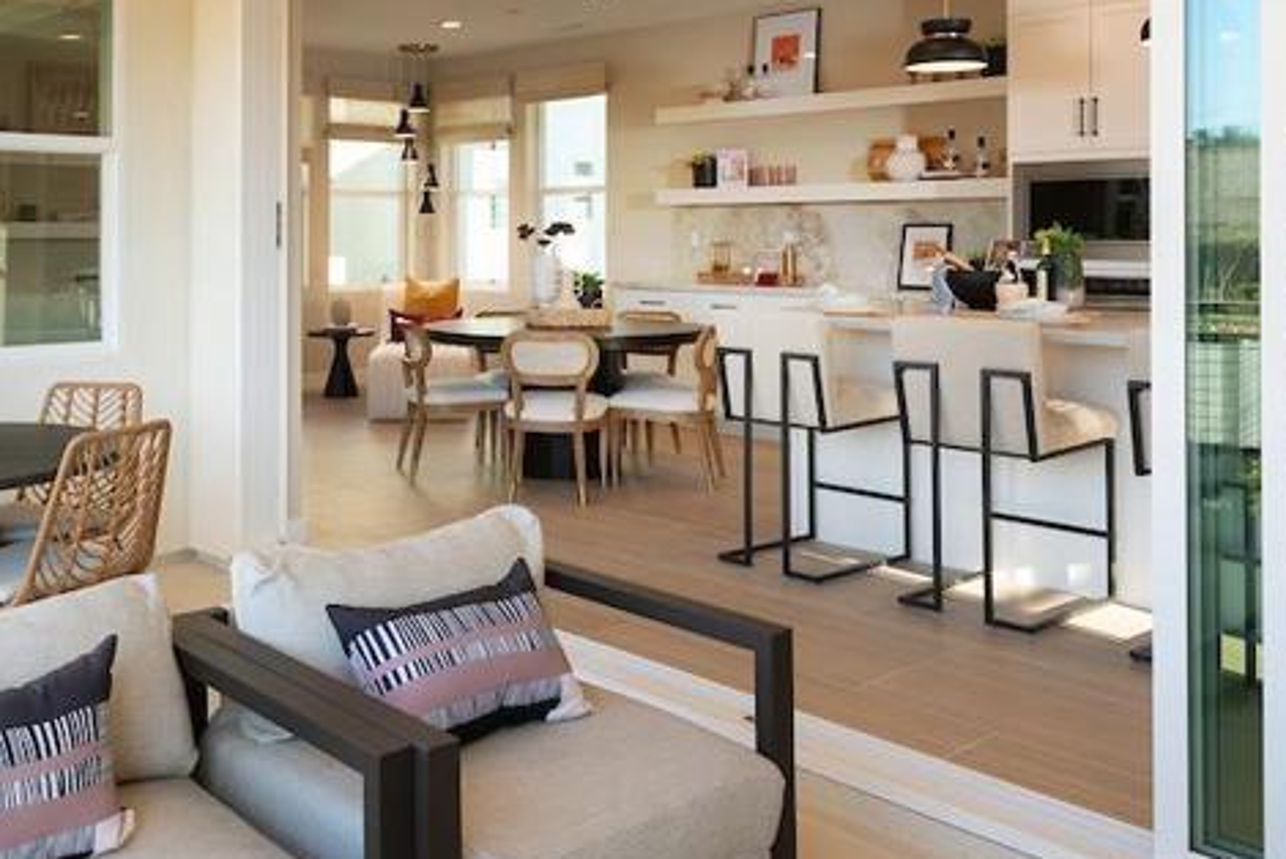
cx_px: 473
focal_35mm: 37
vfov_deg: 35.3
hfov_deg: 51.3
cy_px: 230
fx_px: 1322
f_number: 8
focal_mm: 17
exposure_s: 1/80
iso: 100
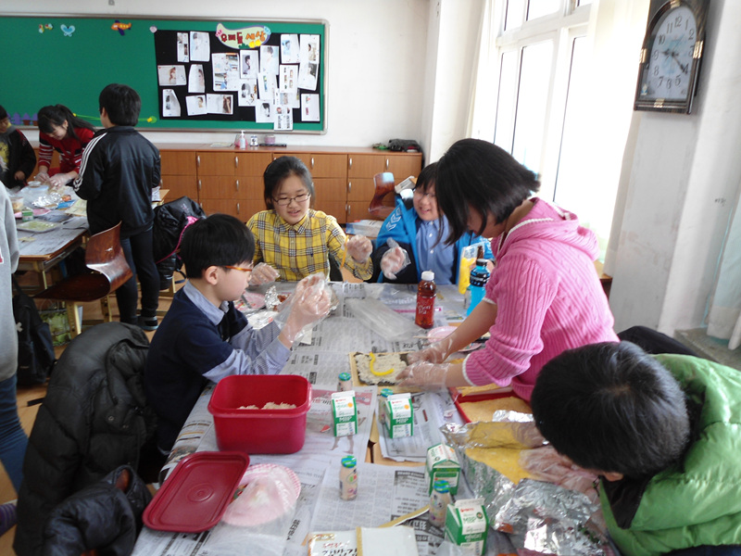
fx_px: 557
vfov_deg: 53.1
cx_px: 370
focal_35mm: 26
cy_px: 278
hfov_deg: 67.3
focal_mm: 4.7
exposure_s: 1/30
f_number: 2.8
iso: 100
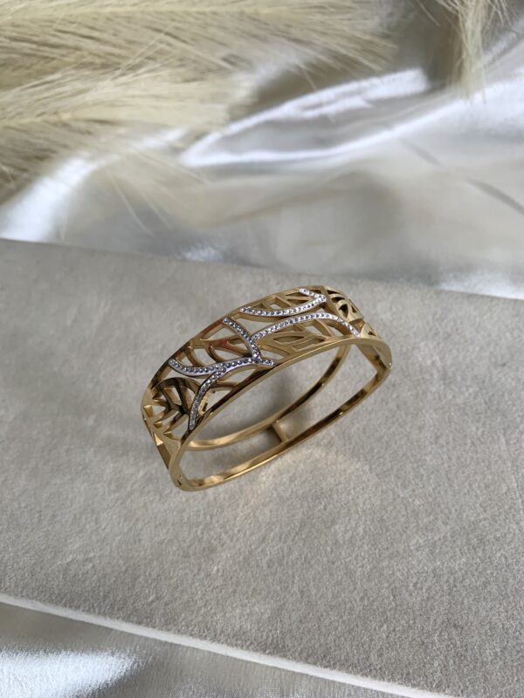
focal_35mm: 26
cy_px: 349
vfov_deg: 67.3
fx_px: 525
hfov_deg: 53.1
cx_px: 262
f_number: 1.8
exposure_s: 1/100
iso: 40
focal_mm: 4.25
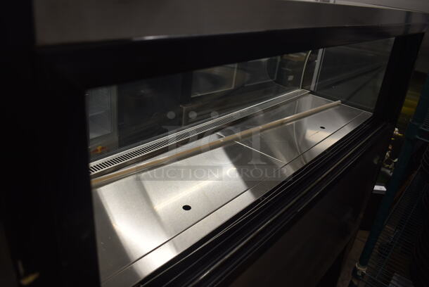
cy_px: 144
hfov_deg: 67.3
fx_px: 322
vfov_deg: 48.0
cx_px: 214
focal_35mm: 27
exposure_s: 1/30
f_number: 3.5
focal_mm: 18
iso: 110
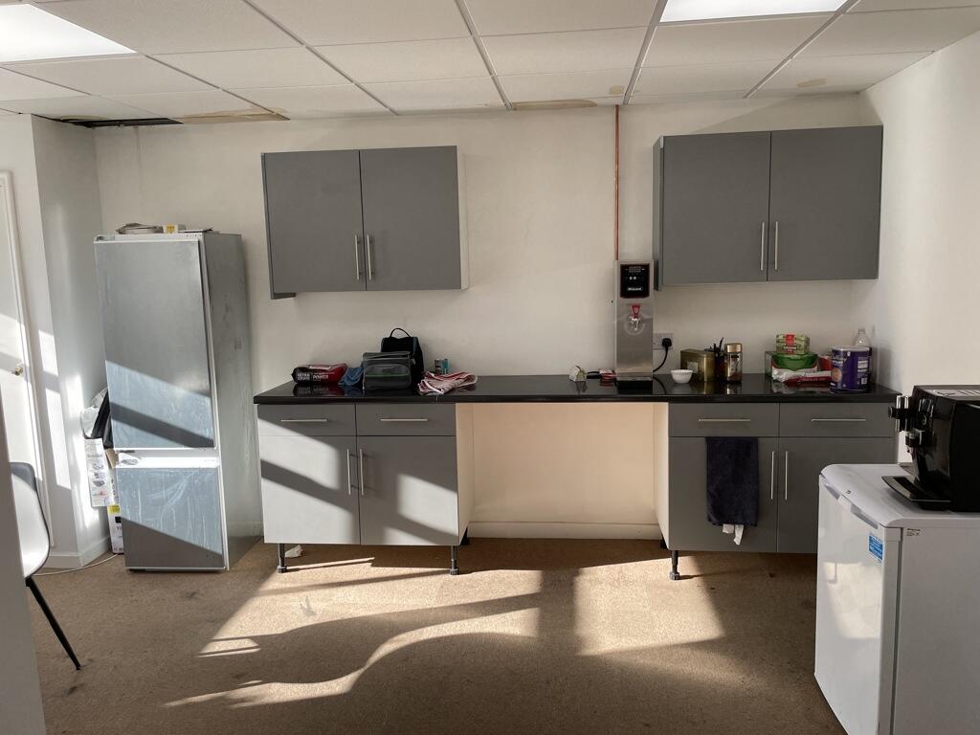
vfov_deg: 53.1
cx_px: 490
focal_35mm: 26
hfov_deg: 67.3
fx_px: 736
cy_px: 368
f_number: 1.6
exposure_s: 1/293
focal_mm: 4.2
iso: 32
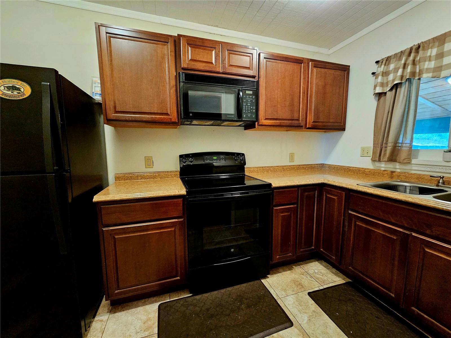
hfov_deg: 106.2
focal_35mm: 13
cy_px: 169
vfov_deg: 89.9
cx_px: 226
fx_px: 169
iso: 800
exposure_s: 1/24
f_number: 2.2
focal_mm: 2.2
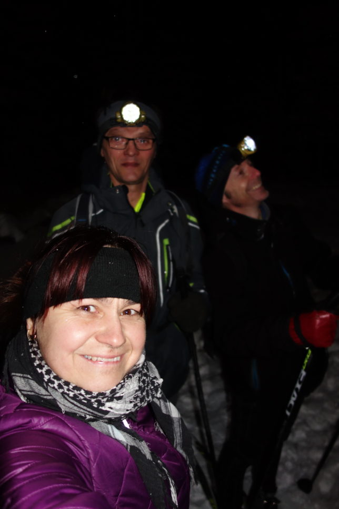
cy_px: 254
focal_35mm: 28
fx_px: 395
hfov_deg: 46.4
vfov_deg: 65.5
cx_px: 170
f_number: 1.8
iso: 250
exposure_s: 1/10
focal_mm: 10.4
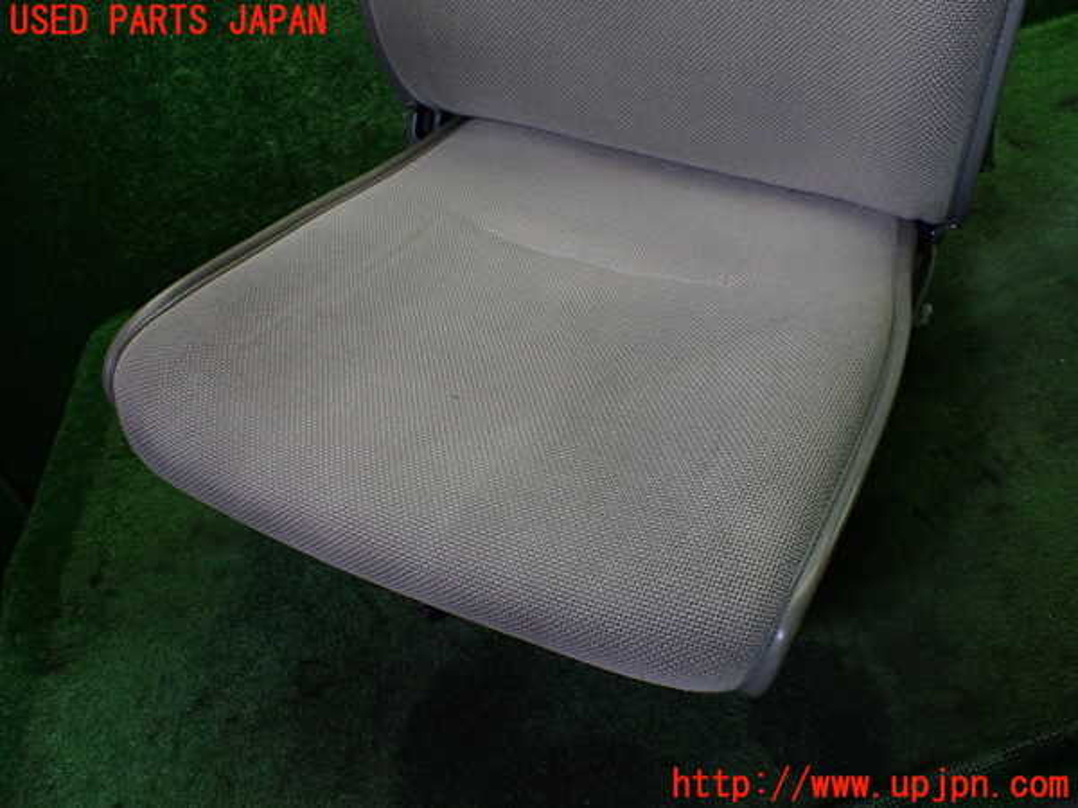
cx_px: 539
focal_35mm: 30
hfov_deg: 60.0
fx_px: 934
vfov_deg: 46.8
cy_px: 404
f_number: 2.3
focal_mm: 5.4
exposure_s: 1/125
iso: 250
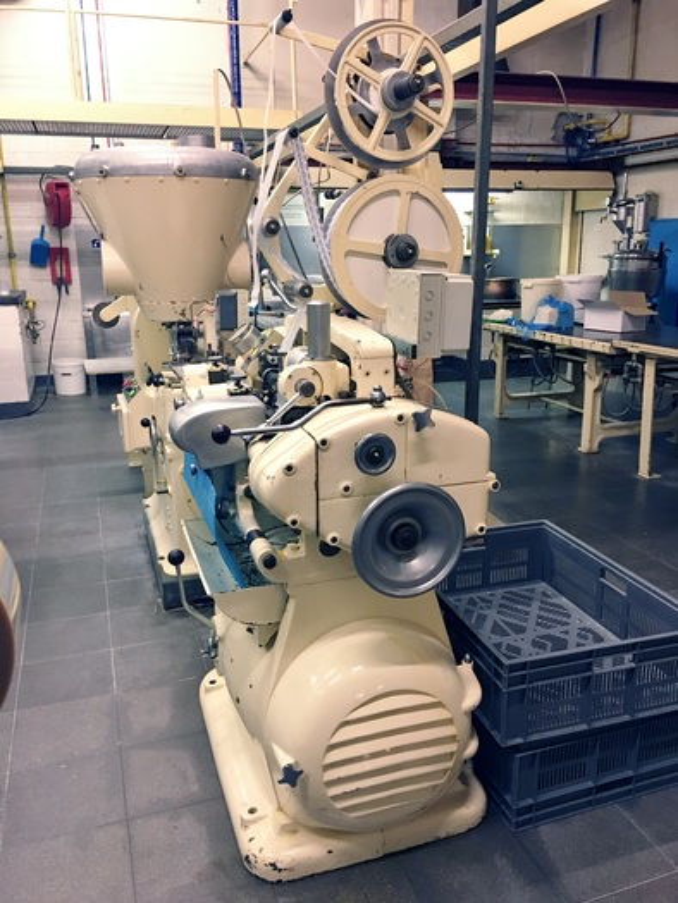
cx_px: 339
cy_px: 452
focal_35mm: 29
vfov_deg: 61.6
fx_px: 757
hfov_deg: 48.2
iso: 100
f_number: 2.2
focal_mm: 4.15
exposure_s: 1/10
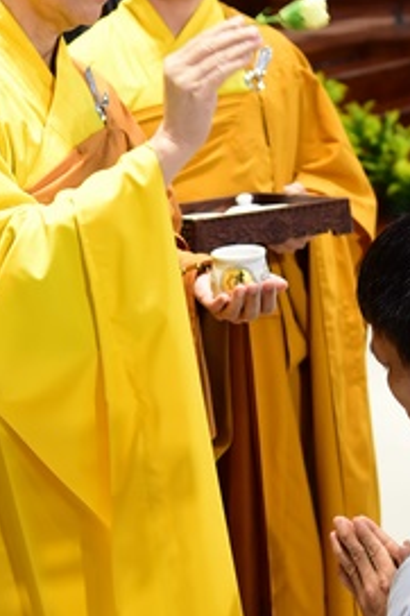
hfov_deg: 13.0
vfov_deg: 19.4
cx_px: 187
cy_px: 217
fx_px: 1796
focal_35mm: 105
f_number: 4
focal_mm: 44
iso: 1600
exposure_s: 1/125
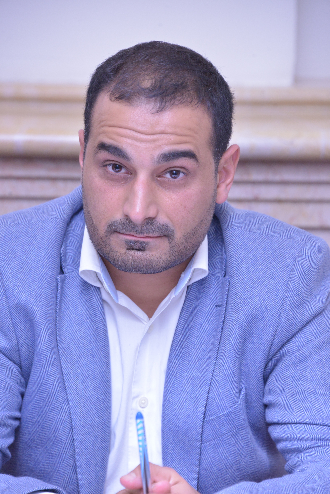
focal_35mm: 230
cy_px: 247
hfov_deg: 6.0
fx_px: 3159
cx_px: 165
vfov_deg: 8.9
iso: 3200
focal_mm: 230
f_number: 7.1
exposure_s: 1/250
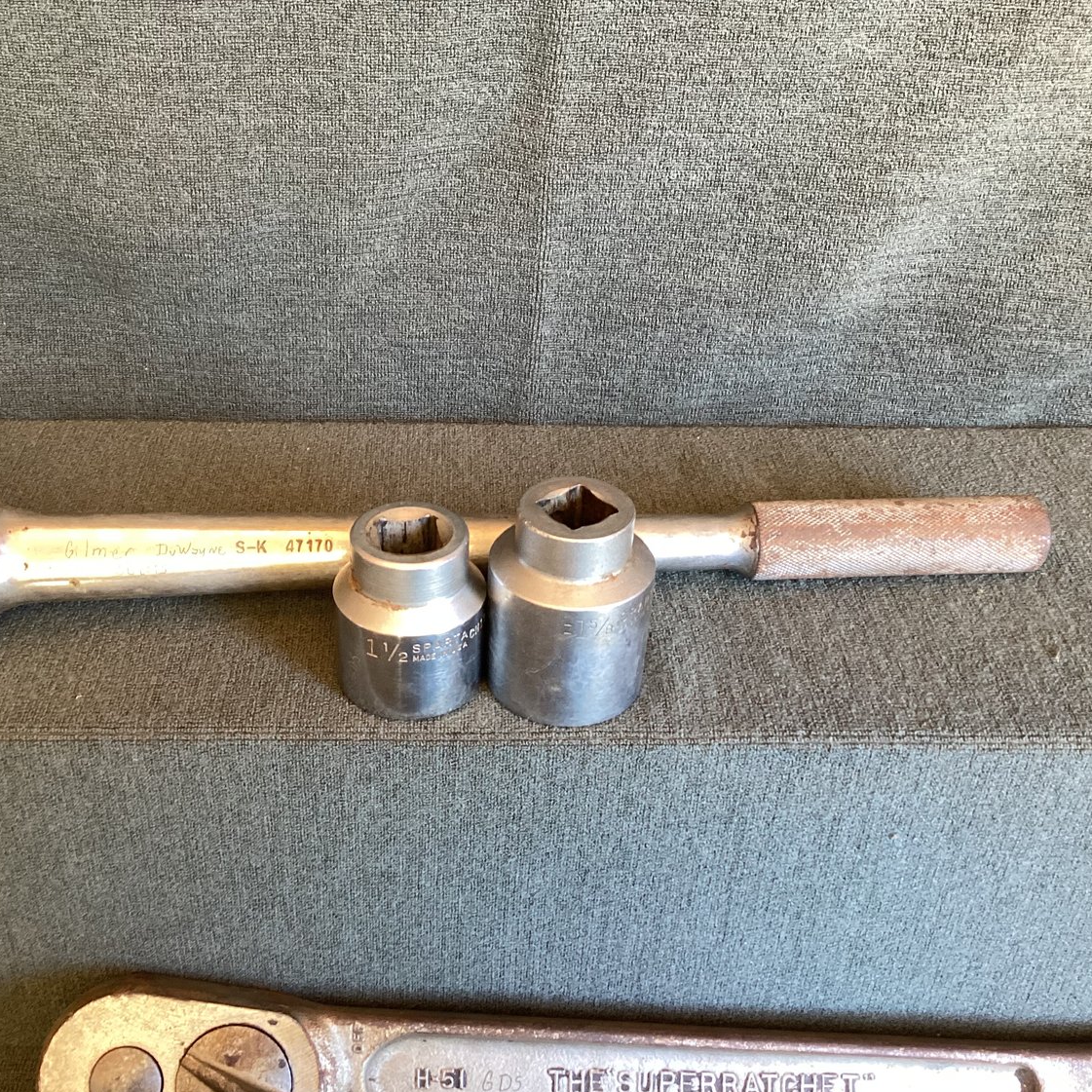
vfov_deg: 44.9
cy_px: 550
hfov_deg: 44.7
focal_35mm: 37
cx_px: 436
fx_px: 1321
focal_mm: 3.3
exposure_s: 1/60
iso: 200
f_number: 2.4
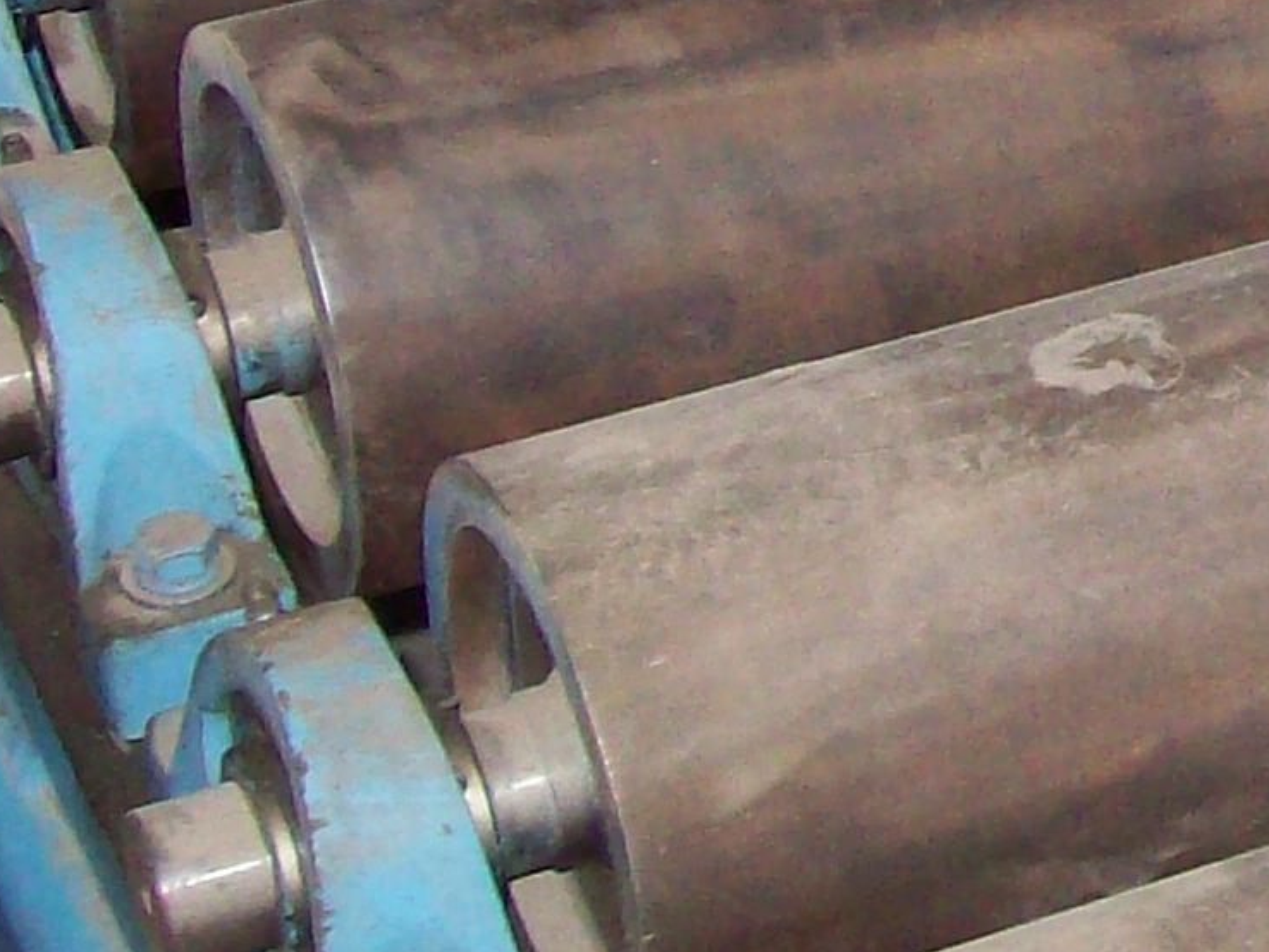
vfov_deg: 9.7
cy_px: -455
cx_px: 2411
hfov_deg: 12.0
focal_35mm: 149
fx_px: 5464
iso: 200
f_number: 2.7
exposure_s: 1/64
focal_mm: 6
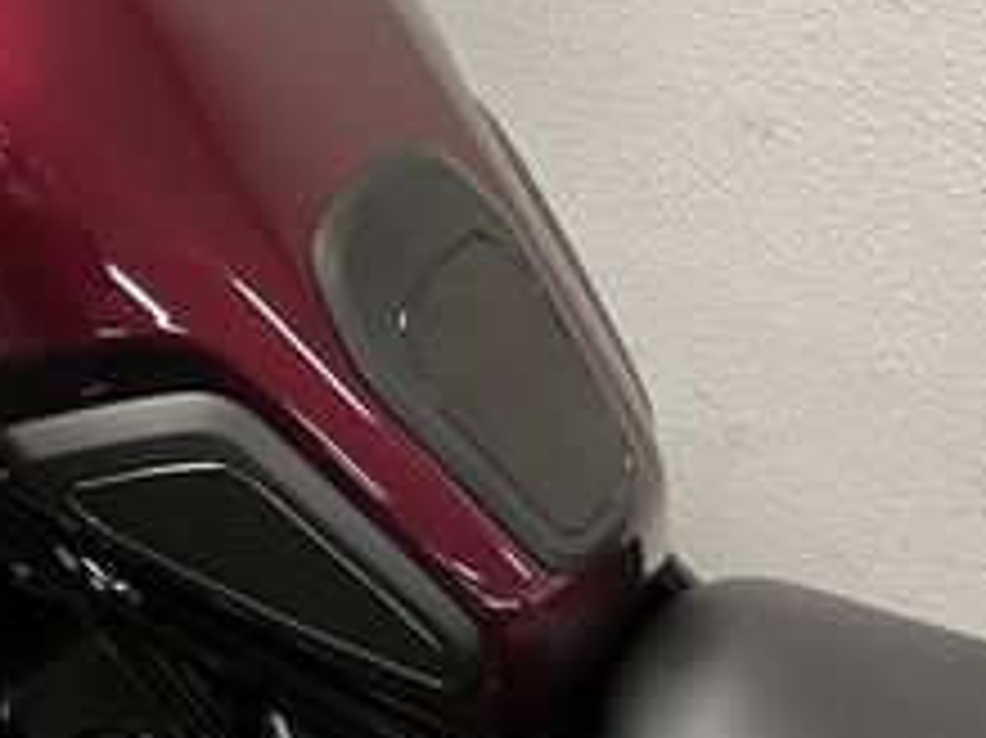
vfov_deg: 18.3
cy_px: -166
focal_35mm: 76
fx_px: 2164
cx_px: -171
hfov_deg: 23.6
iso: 80
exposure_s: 1/50
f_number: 1.6
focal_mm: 5.1
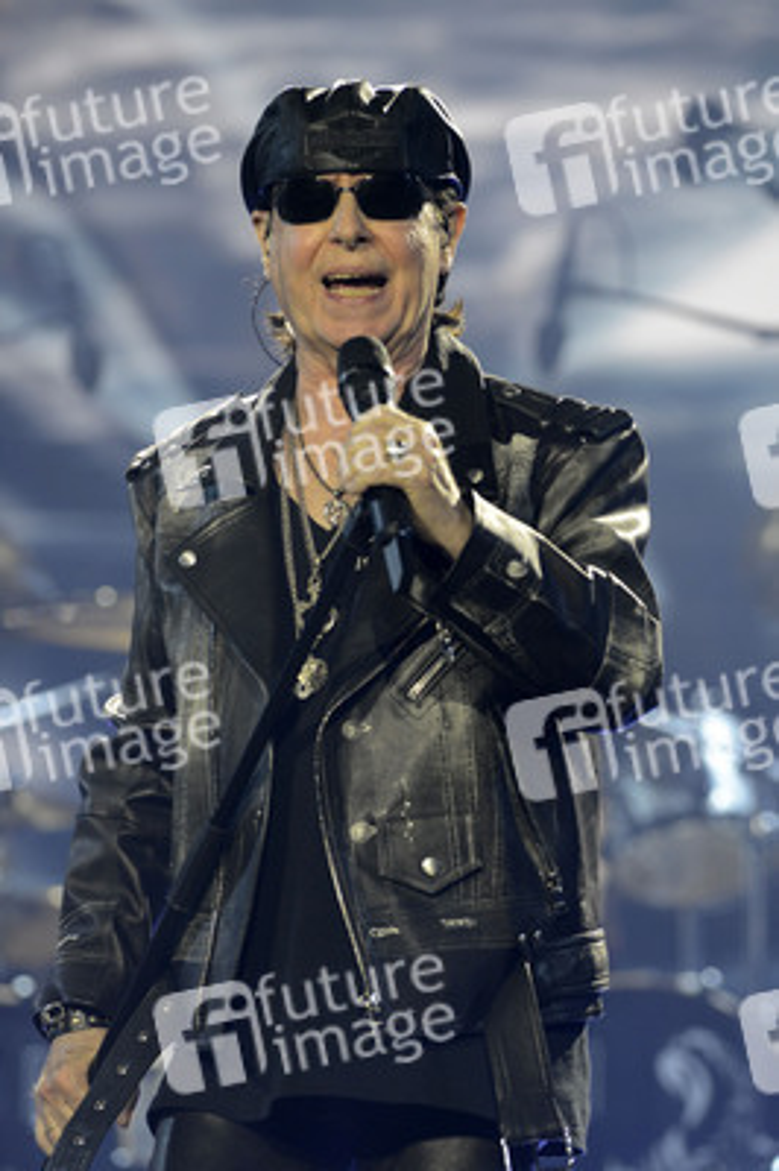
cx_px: 390
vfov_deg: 10.3
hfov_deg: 6.9
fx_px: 6502
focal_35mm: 200
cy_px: 586
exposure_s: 1/640
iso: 1250
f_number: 4.5
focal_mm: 200
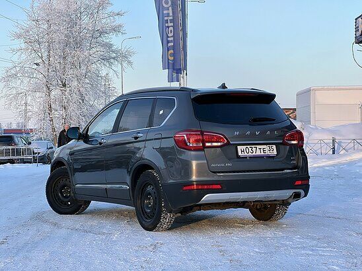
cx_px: 181
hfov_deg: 25.4
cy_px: 136
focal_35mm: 77
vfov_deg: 19.1
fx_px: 805
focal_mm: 9
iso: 20
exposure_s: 1/121
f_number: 2.8
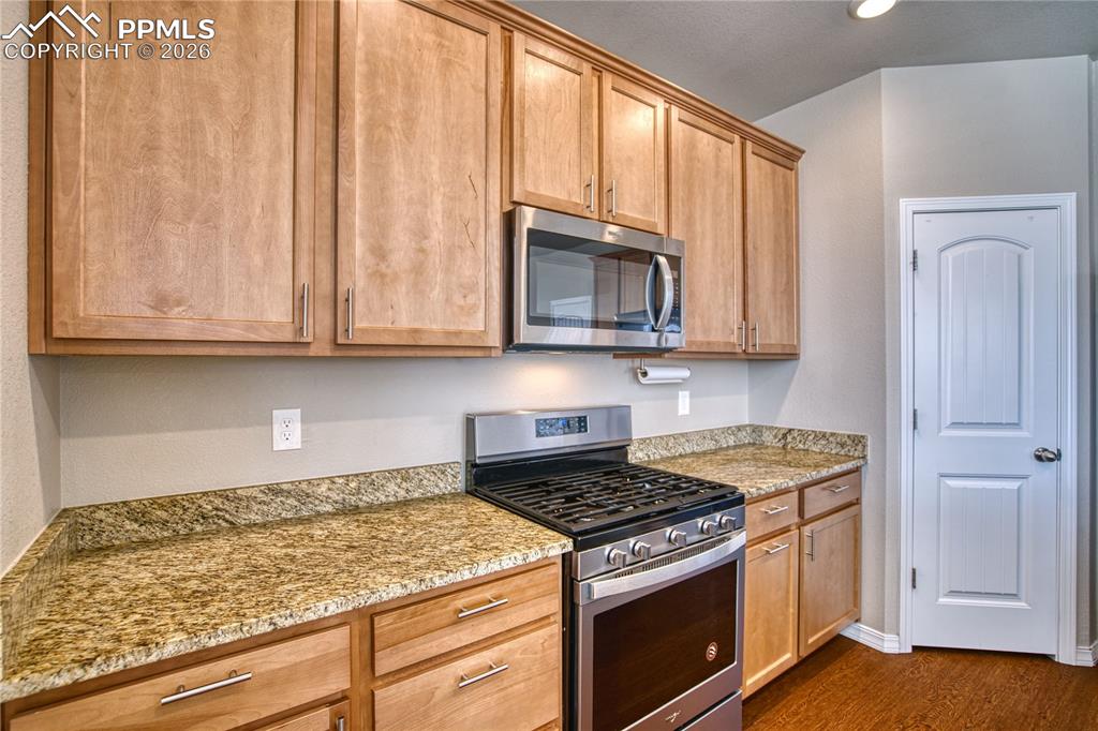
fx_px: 488
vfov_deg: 73.7
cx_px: 549
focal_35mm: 16
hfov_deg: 96.8
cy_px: 366
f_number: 4
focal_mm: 16
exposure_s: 1/80
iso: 500
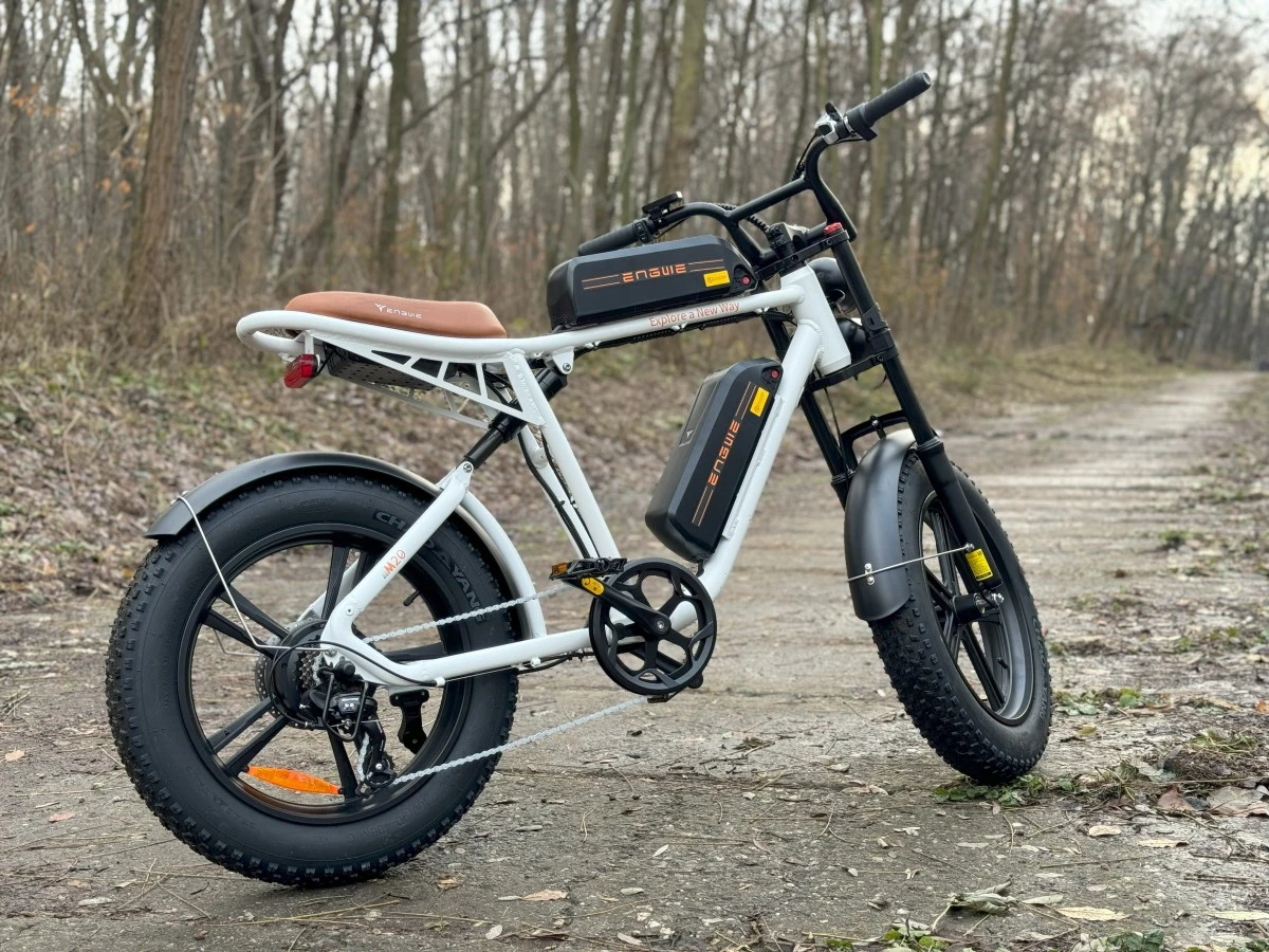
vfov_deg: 30.3
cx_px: 634
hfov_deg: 39.7
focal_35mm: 48
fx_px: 1760
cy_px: 476
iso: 64
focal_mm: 6.86
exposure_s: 1/123
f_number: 1.78
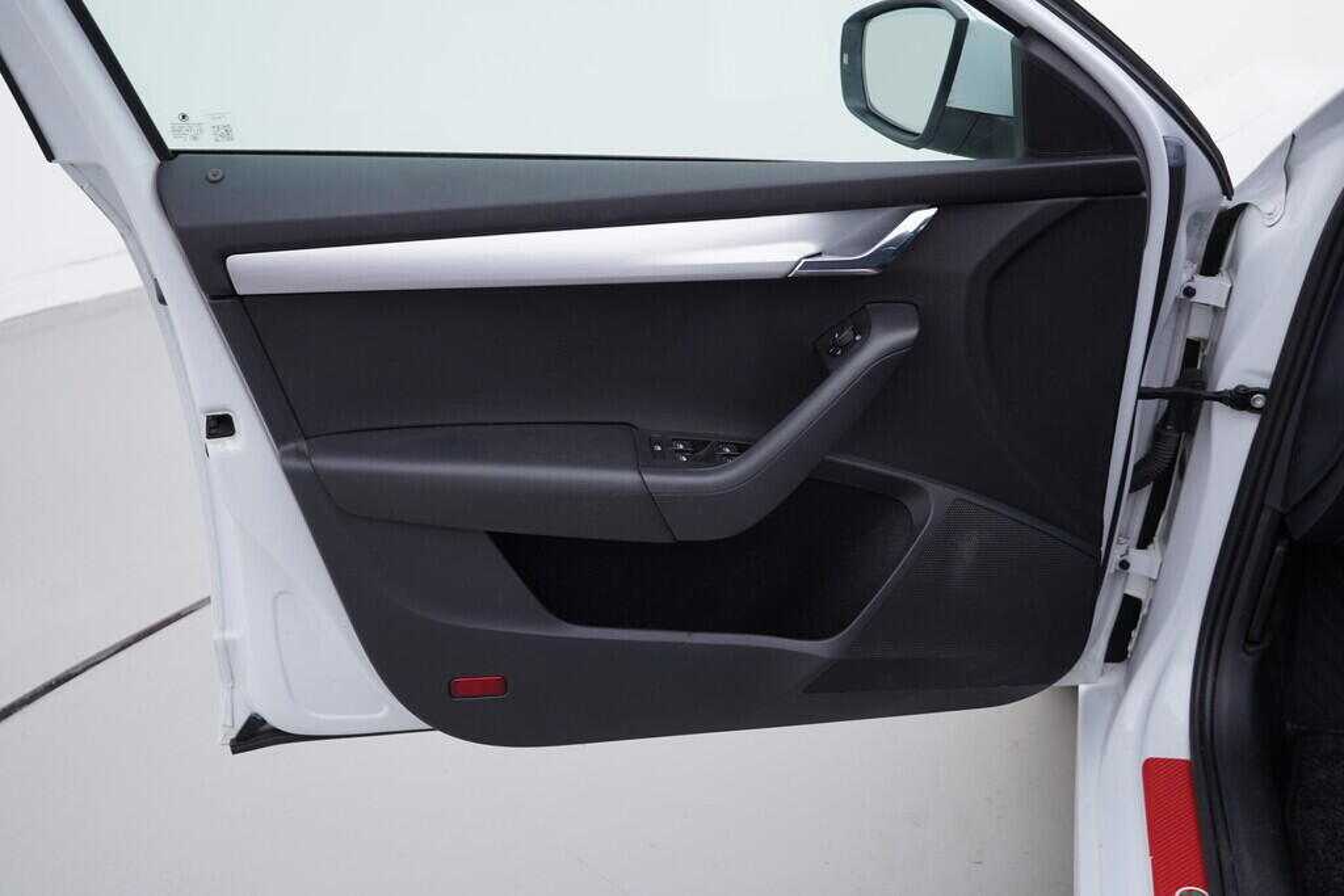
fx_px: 1344
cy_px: 448
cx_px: 672
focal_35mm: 36
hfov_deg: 53.1
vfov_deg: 36.9
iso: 125
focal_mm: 24
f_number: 3.5
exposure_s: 1/60
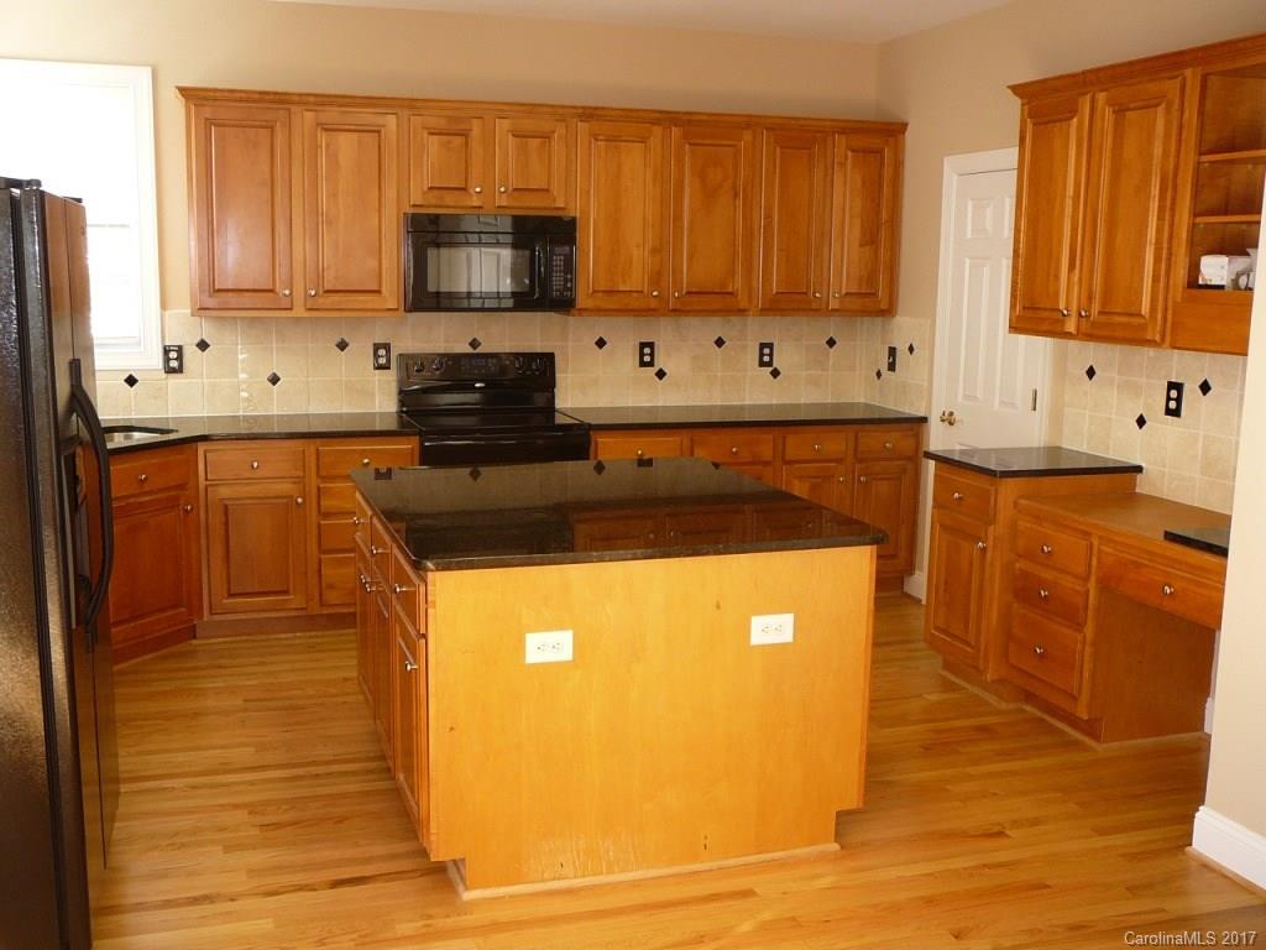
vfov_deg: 40.7
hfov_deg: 52.6
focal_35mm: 35
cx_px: 633
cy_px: 475
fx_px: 1280
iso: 100
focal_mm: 5.2
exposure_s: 1/30
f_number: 2.8
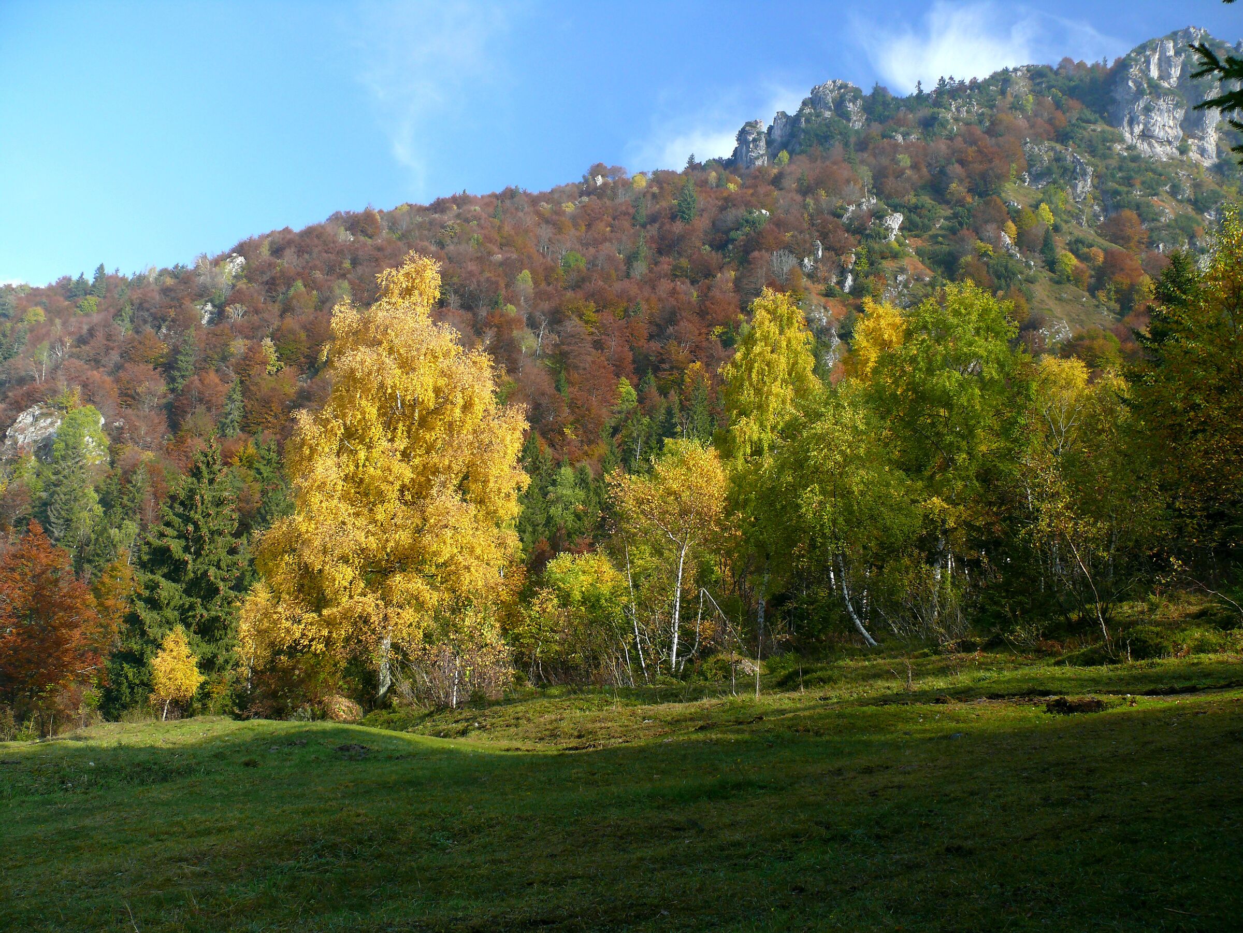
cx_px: 622
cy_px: 466
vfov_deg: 40.7
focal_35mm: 35
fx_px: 1257
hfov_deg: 52.6
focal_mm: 7.4
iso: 100
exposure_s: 1/100
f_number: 3.6
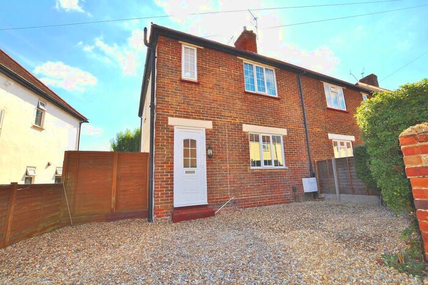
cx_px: 214
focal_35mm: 15
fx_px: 178
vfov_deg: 77.2
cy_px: 142
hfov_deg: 100.5
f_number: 11
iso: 200
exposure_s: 1/200
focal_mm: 10
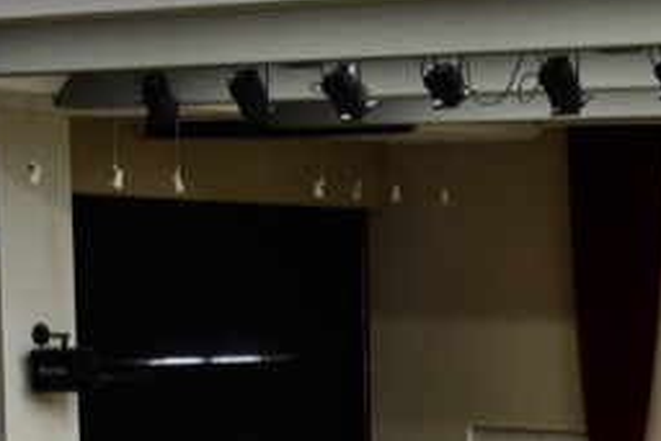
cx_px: 919
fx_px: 2498
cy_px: 652
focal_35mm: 136
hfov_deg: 14.3
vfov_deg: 9.8
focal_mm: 23
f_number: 3.8
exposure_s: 1/125
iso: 1100
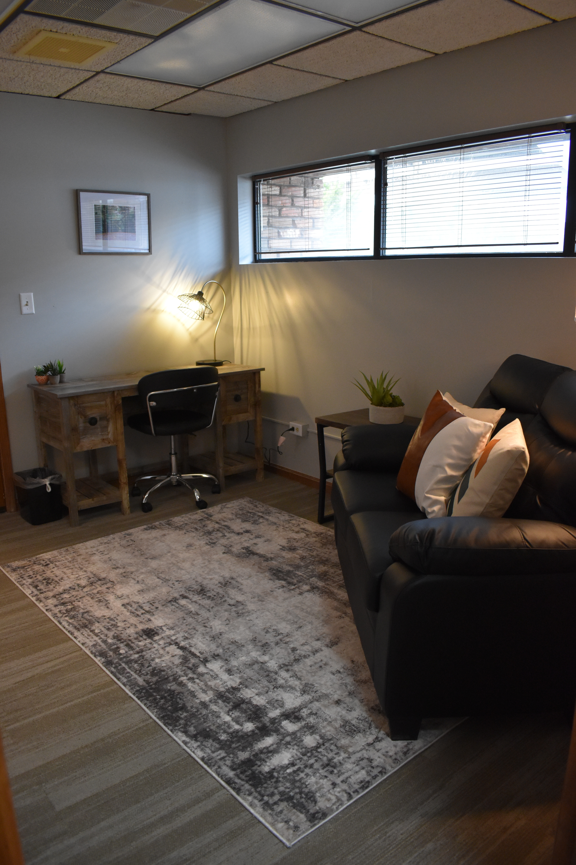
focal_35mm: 27
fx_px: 648
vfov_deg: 67.4
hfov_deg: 47.9
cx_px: 288
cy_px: 432
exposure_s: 1/125
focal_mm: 18
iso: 2000
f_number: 3.5
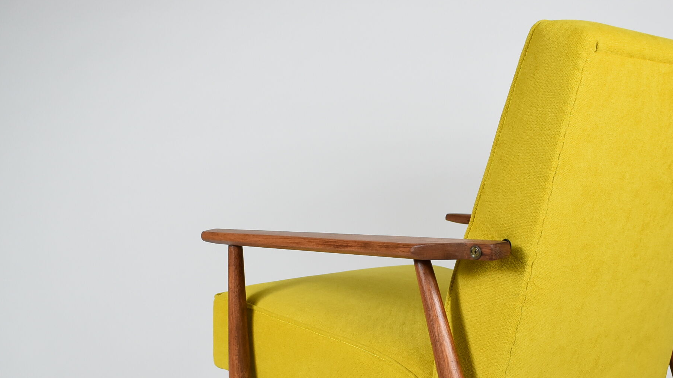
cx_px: 458
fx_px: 928
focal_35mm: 52
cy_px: 349
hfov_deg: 39.3
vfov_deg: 22.4
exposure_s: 1/125
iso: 800
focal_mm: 20
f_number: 5
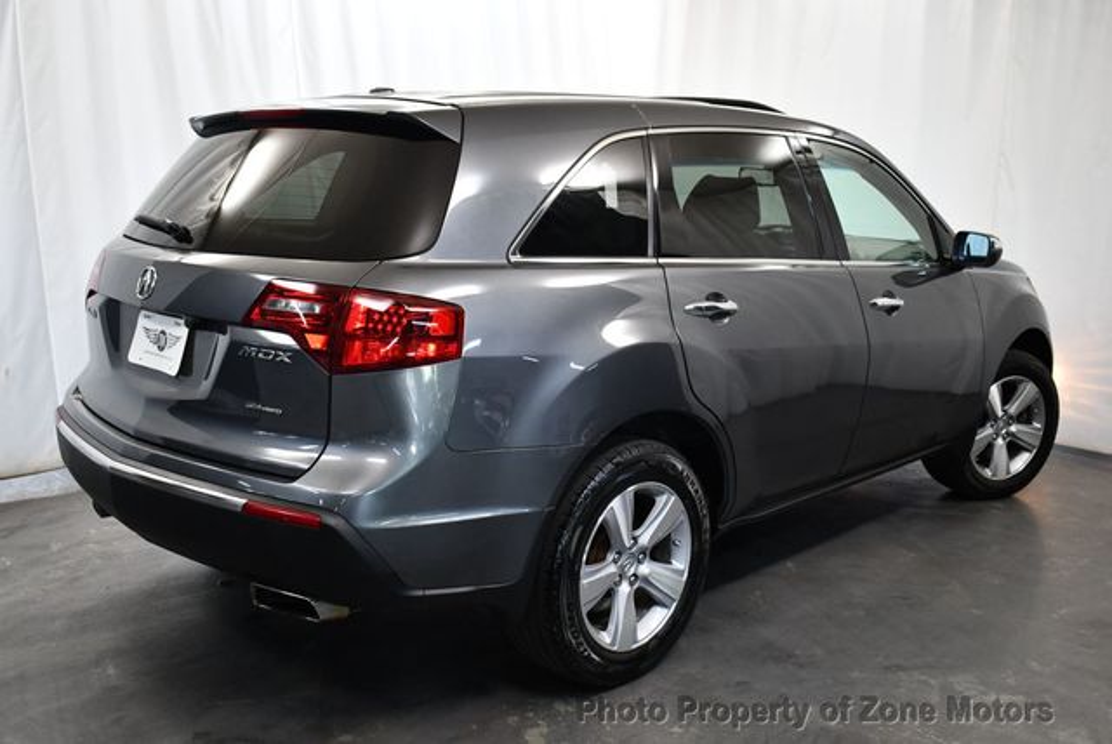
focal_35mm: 36
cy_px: 372
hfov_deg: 53.1
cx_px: 556
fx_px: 1113
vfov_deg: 36.9
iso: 800
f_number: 3.5
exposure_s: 1/160
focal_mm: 18
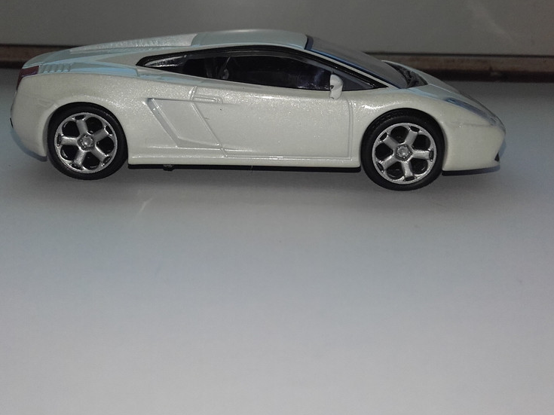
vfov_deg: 31.8
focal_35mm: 45
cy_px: 128
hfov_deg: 42.1
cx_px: 257
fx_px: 720
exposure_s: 1/468
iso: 50
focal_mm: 3.31
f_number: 2.2
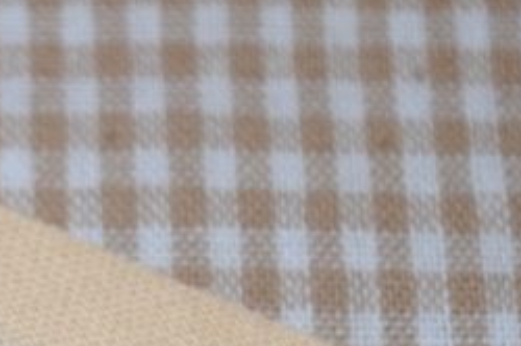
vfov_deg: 6.5
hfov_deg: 9.6
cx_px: -98
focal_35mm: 211
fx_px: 3050
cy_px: 343
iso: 200
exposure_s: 1/60
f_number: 5.3
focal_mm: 44
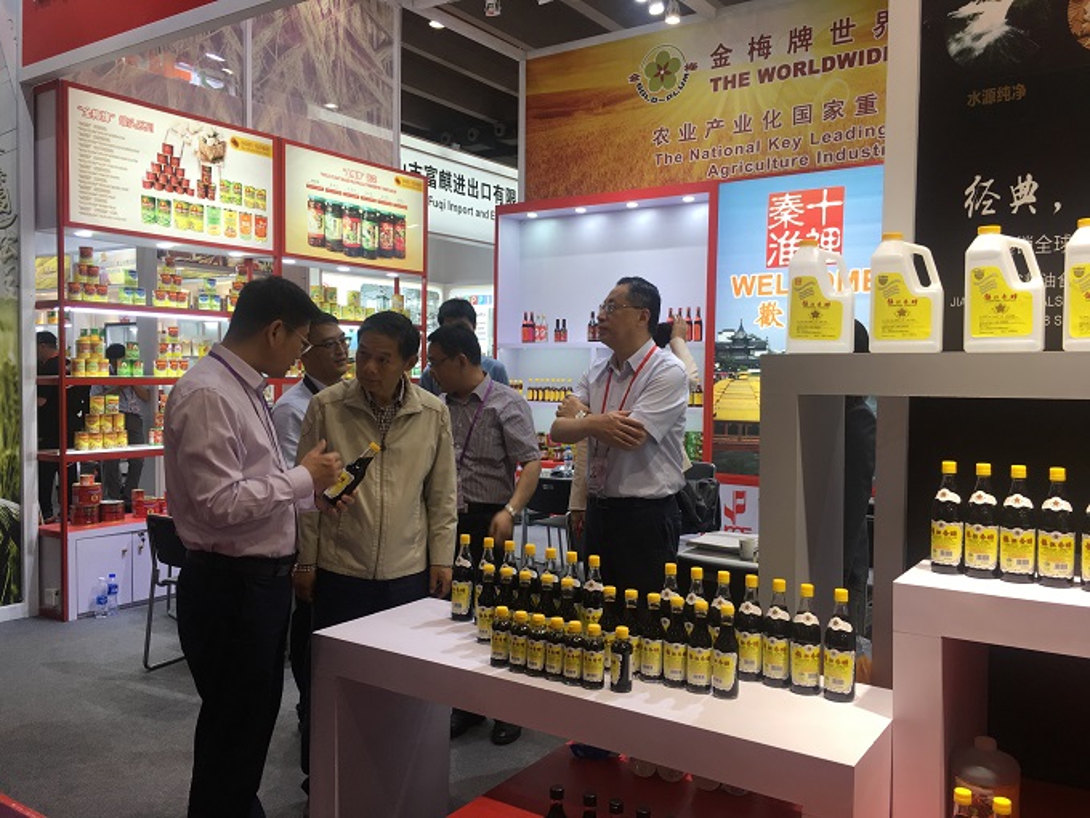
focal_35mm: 29
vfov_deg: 48.2
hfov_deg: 61.7
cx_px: 545
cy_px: 409
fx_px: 913
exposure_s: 1/100
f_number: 2.2
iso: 40
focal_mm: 4.15
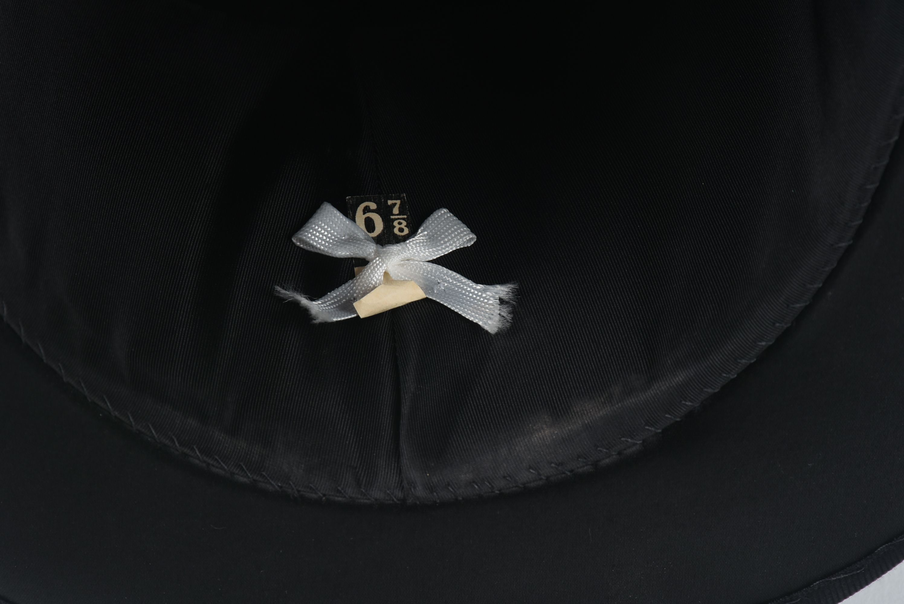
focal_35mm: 210
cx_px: 452
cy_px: 302
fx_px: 5277
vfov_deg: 6.6
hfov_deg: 9.8
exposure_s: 1/125
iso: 200
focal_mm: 140
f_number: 16
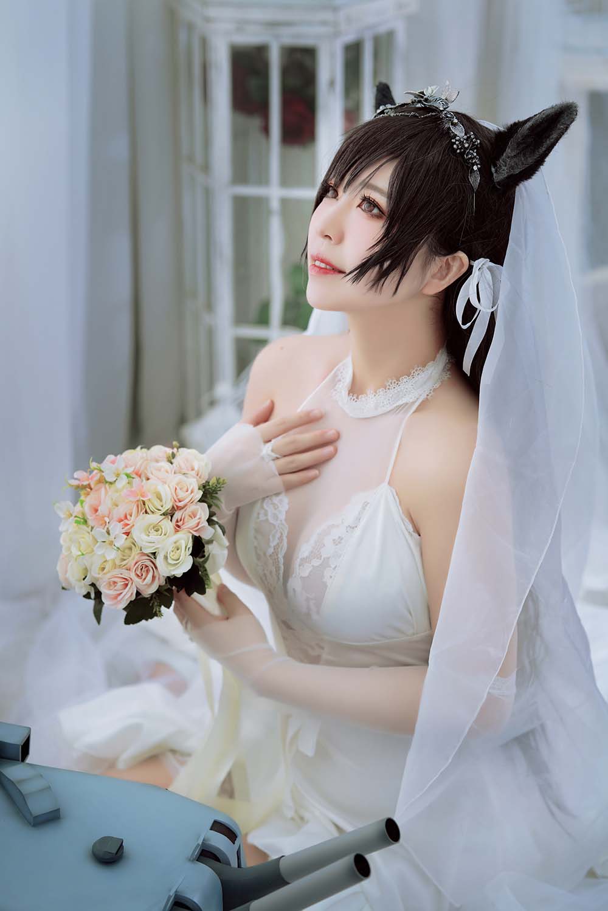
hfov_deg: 16.1
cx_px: 304
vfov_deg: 23.9
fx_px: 2152
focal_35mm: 85
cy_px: 456
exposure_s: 1/100
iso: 100
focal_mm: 85
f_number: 2.8
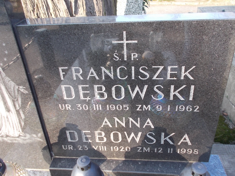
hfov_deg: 54.0
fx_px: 231
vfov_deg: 41.8
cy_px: 88
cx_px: 118
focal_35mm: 34
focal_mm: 6
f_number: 3.6
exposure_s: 1/60
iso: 80
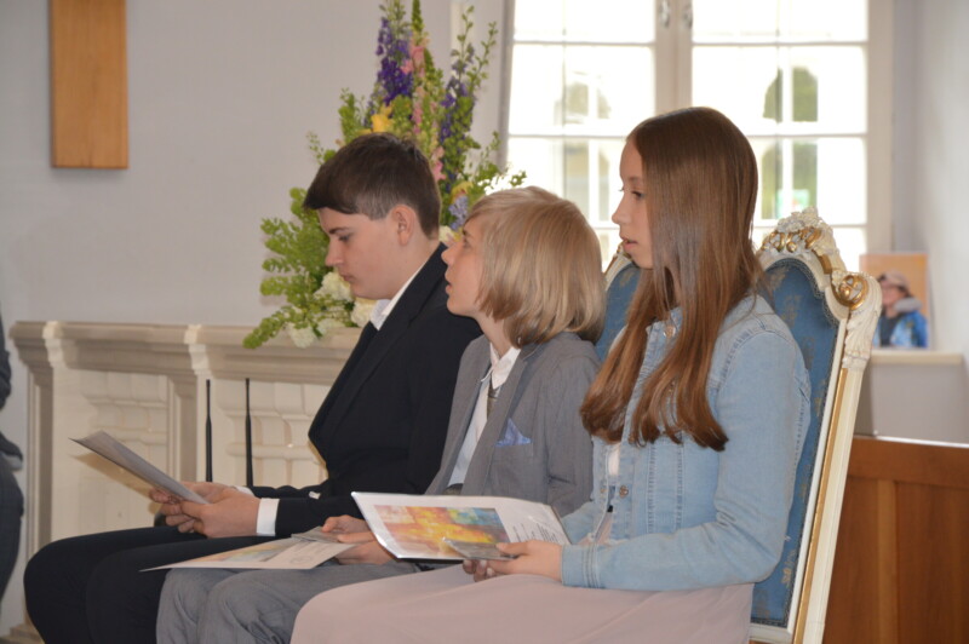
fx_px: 4236
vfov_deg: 8.7
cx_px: 484
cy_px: 322
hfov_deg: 13.1
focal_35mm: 158
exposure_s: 1/60
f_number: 5.6
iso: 720
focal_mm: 105
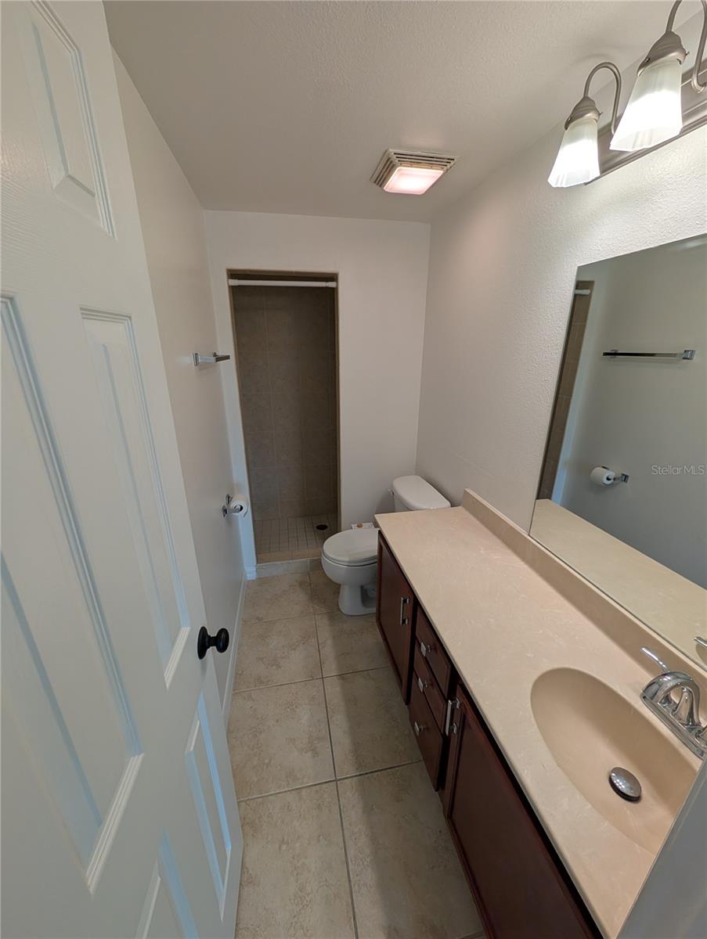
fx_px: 326
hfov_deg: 94.6
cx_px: 354
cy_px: 470
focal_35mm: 12
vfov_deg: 110.5
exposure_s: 1/243
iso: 56
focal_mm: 2.02
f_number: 1.7
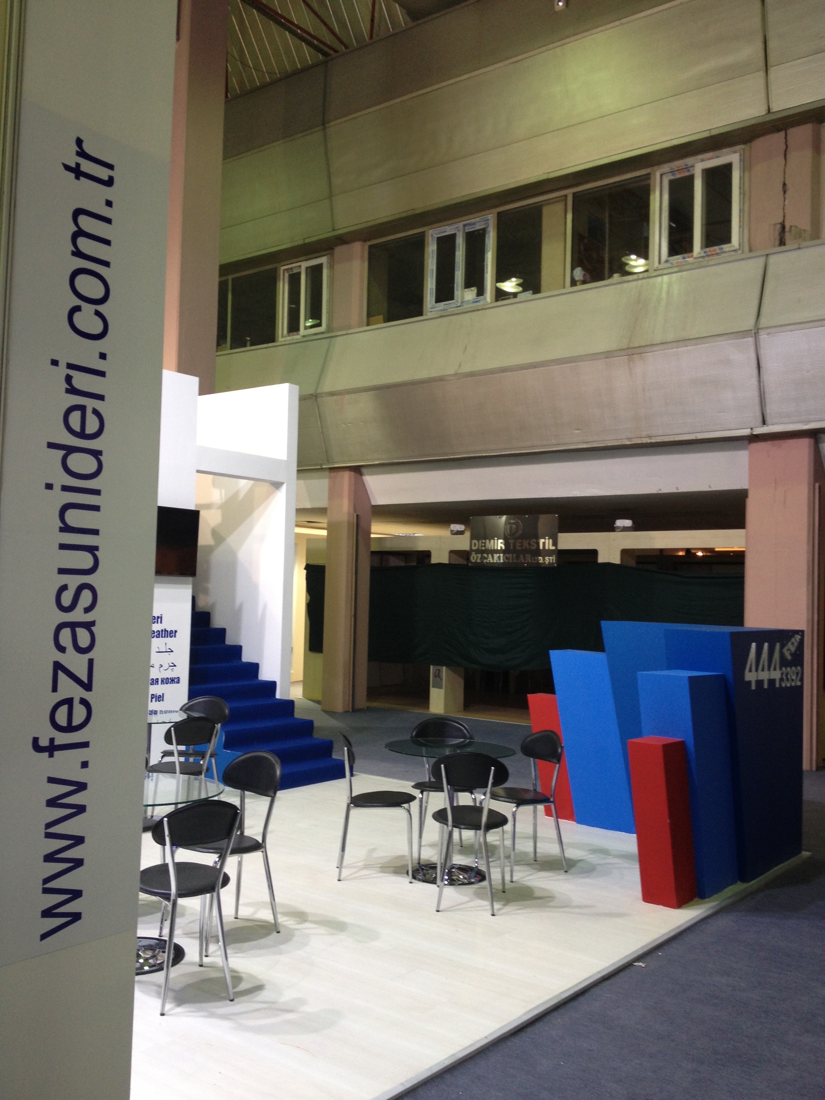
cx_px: 412
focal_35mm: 35
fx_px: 1112
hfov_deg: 40.7
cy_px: 550
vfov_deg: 52.6
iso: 64
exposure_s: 1/20
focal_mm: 4.28
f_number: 2.4
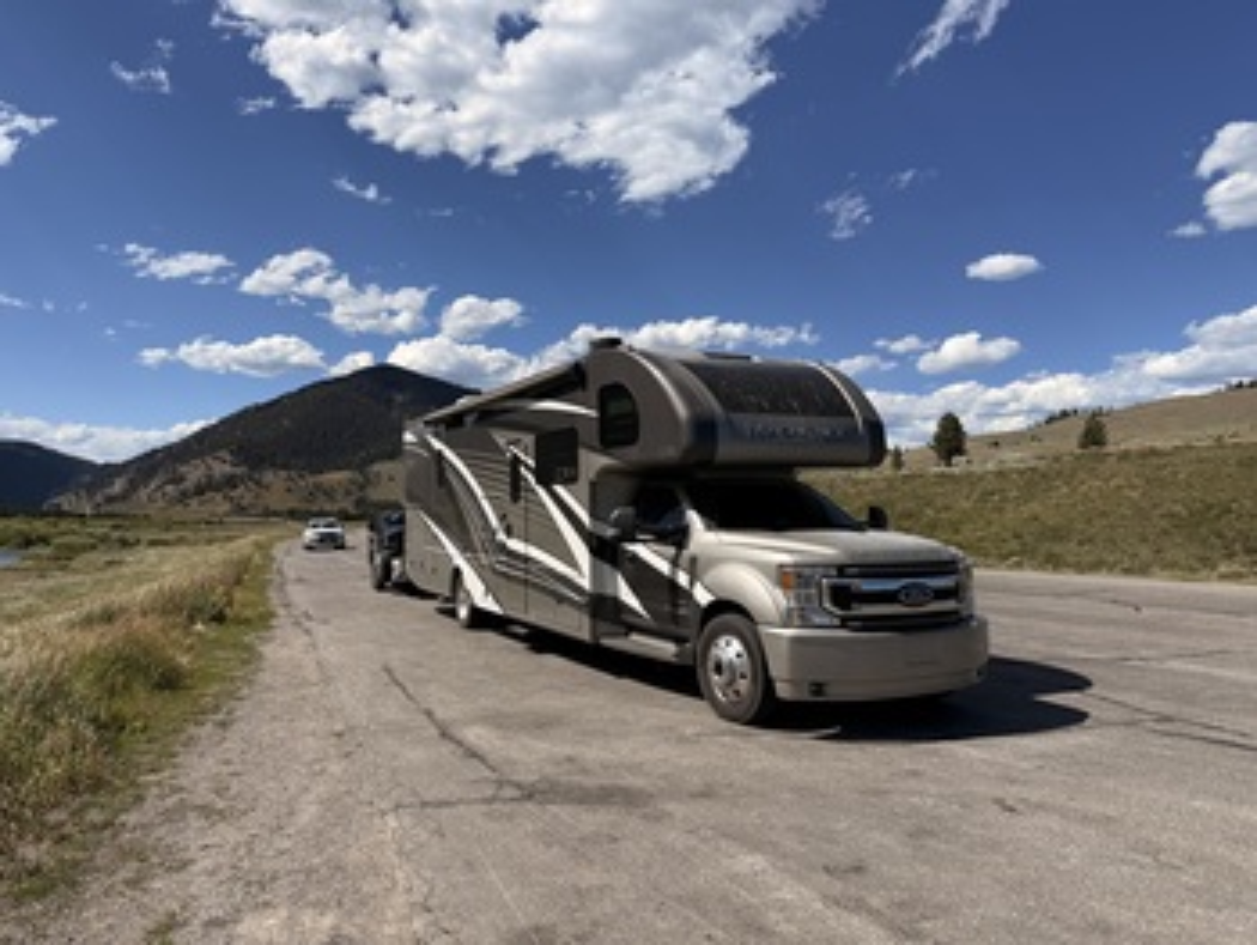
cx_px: 628
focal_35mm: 24
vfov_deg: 56.9
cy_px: 472
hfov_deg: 71.6
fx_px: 872
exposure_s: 1/6711
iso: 80
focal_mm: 6.76
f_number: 1.78
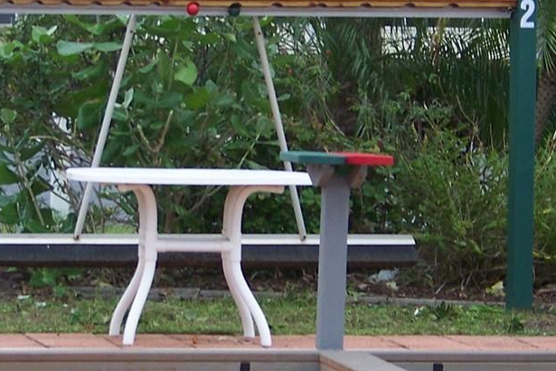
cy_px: 187
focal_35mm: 287
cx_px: 270
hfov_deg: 7.2
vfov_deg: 4.8
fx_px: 4432
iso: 64
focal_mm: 17.6
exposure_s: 1/50
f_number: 3.2
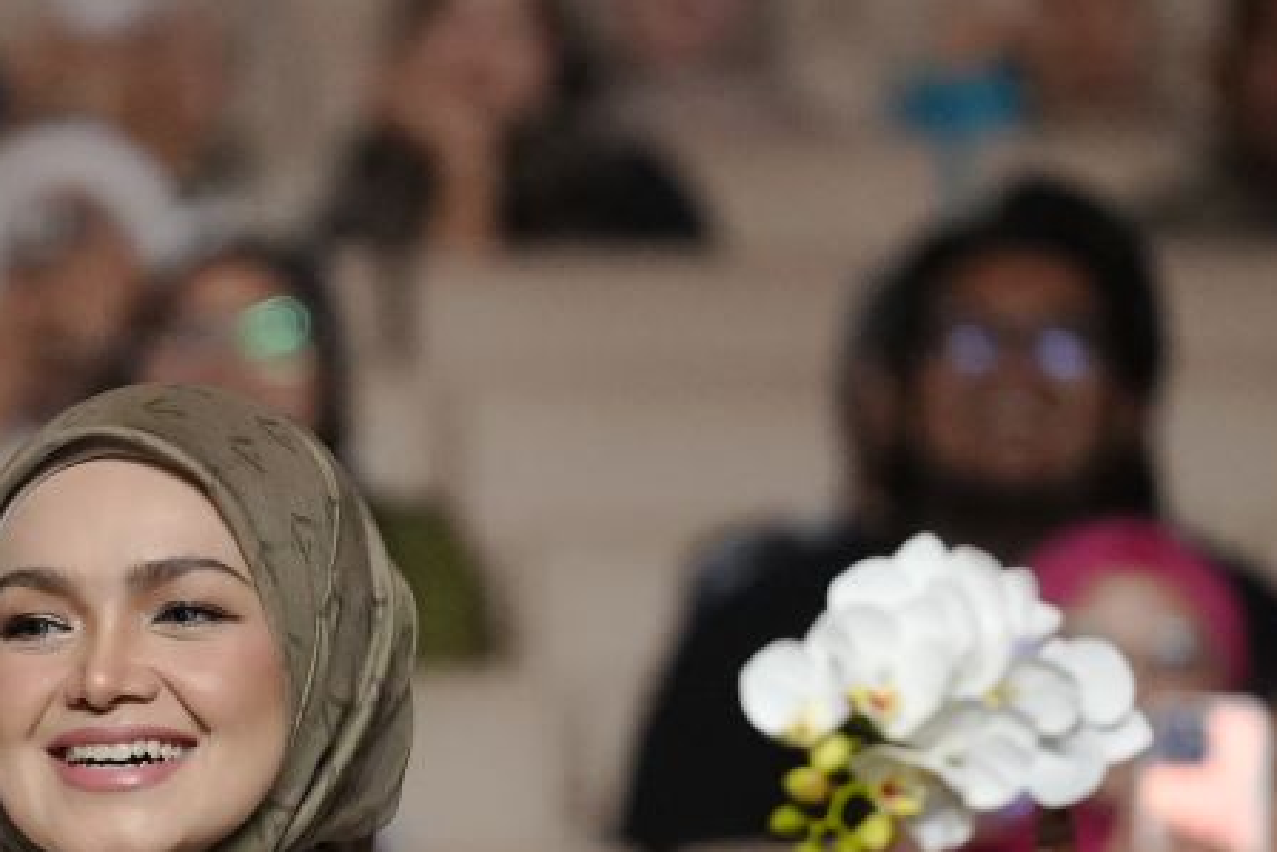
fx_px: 23950
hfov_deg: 3.1
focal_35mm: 675
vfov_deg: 2.0
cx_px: -154
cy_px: 1034
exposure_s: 1/500
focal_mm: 163
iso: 5000
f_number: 3.2
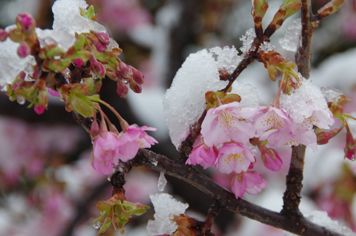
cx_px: 252
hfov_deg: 7.5
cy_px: 145
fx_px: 2706
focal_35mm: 274
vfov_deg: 5.0
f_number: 5.6
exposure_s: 1/160
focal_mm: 100
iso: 800
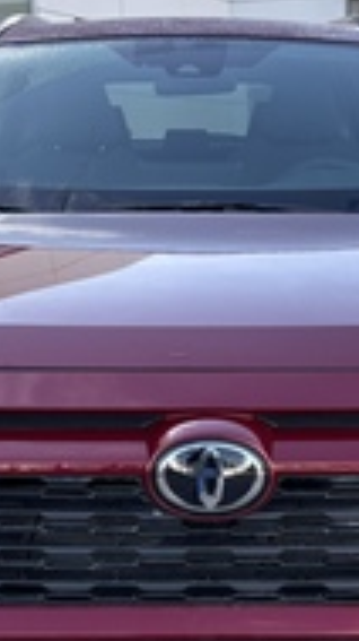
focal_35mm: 63
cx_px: 149
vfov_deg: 33.0
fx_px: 1069
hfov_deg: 19.1
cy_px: 439
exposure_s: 1/544
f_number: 1.6
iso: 50
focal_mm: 5.96
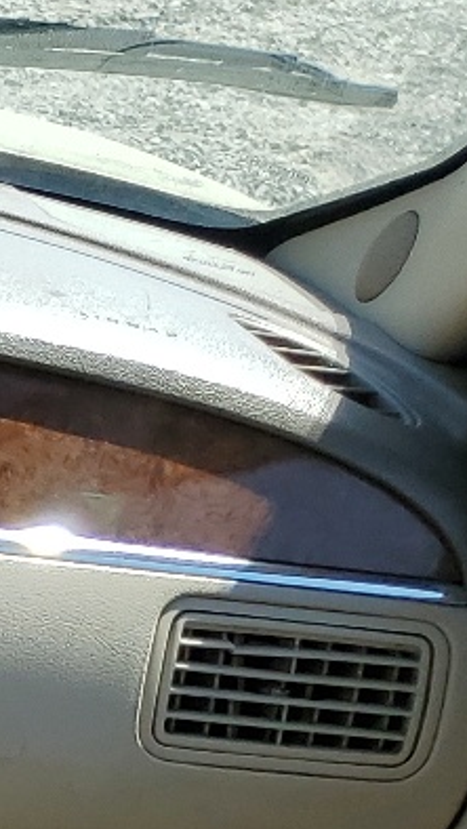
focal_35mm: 115
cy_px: 1204
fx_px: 2528
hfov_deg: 8.4
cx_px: -1048
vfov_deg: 17.0
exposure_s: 1/909
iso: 50
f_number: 1.5
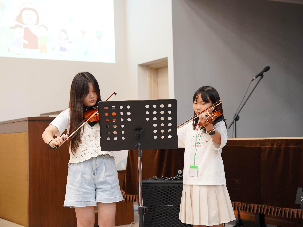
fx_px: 523
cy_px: 114
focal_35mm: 60
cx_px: 146
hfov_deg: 32.3
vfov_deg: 24.5
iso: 3200
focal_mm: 54.7
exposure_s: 1/125
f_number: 3.5
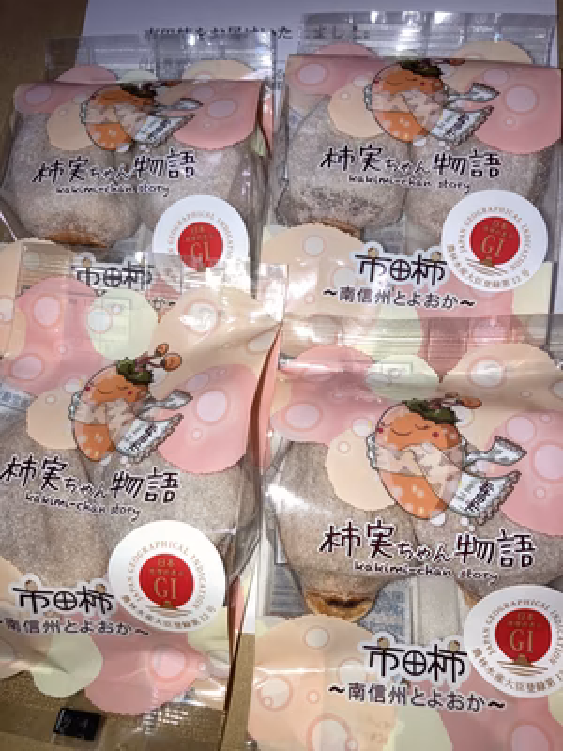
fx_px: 607
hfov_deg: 49.7
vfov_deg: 63.4
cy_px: 376
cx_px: 282
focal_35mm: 28
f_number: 1.8
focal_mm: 3.99
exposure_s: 1/39
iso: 20
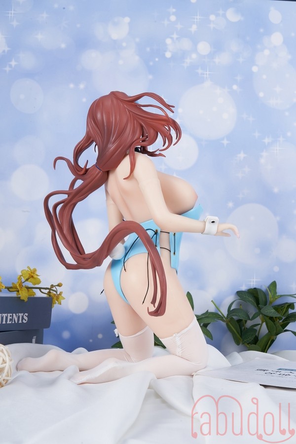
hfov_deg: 26.0
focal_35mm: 52
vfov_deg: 38.2
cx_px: 148
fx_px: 641
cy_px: 222
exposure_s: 1/125
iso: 160
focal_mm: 52
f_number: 18
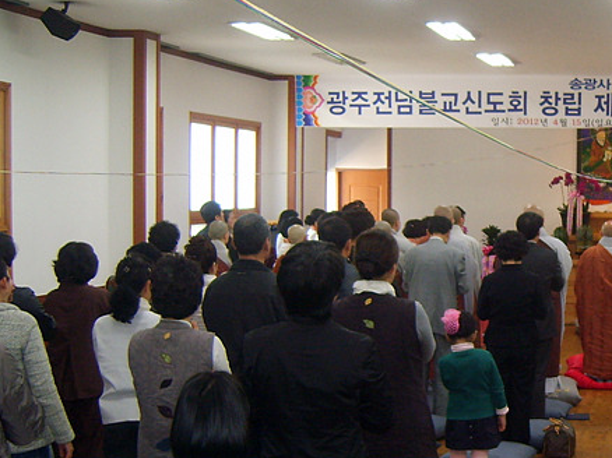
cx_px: 643
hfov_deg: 23.2
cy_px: 327
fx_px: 1414
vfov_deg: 18.3
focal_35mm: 80
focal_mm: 7.4
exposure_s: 1/30
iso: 100
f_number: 2.8
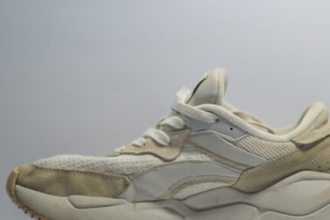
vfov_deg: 4.8
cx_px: 199
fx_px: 2599
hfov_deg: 7.3
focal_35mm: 284
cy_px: 139
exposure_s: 1/125
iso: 450
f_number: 4.2
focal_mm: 135
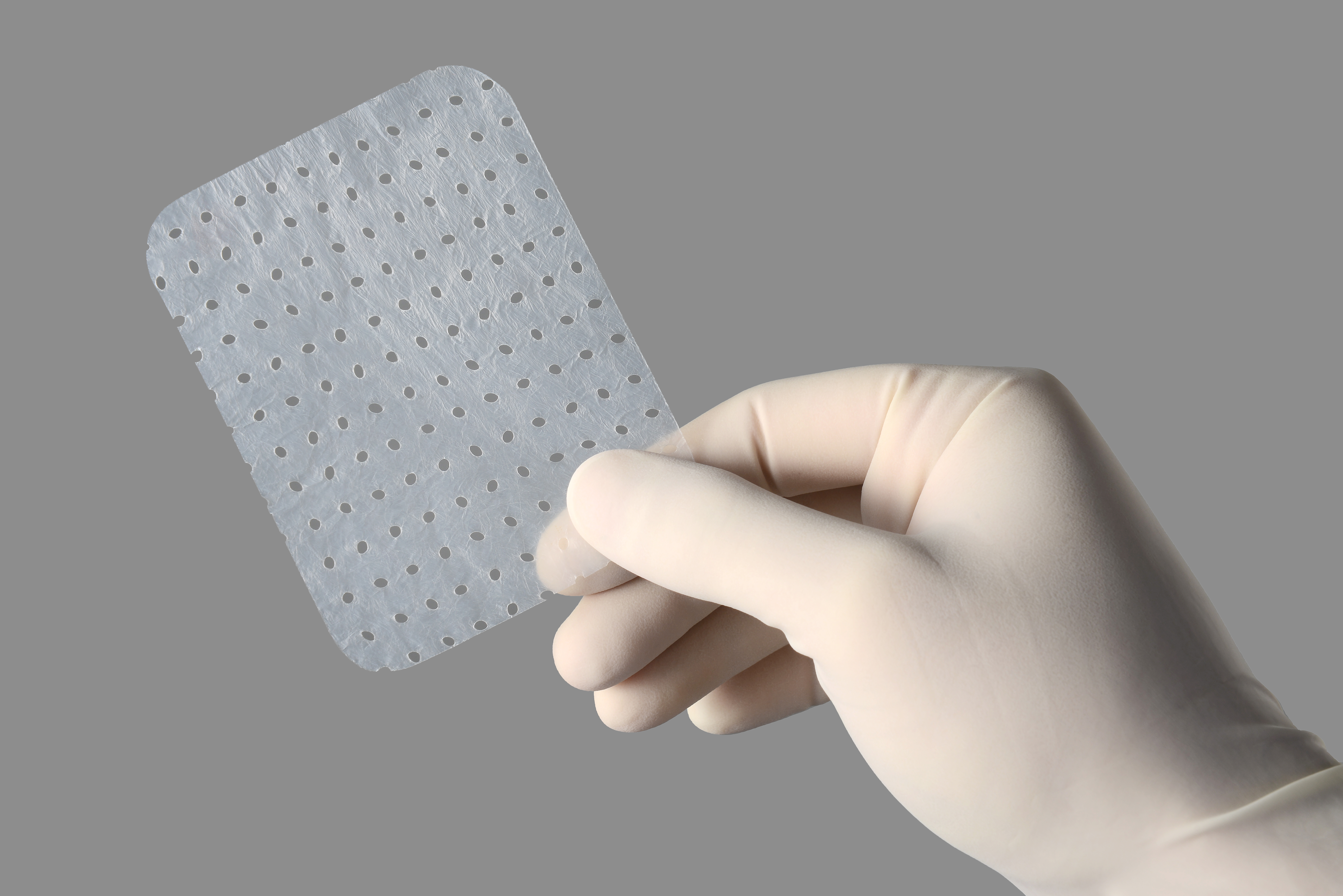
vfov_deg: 19.5
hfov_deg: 28.8
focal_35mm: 70
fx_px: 2612
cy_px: 448
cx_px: 672
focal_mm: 70
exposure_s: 1/100
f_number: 16
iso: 50
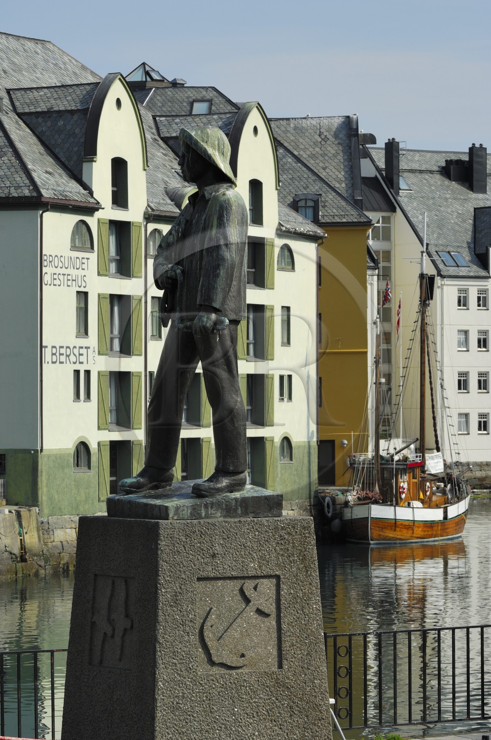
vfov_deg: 14.0
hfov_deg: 9.3
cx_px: 246
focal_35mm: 147
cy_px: 370
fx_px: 3016
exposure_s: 1/160
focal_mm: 98
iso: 100
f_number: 11
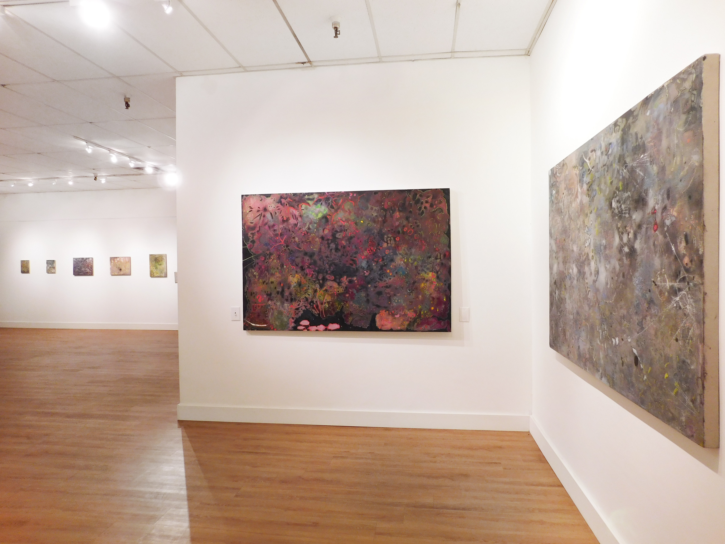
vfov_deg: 58.9
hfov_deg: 73.9
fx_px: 482
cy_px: 272
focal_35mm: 23
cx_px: 362
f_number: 3
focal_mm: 4
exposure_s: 1/40
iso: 125
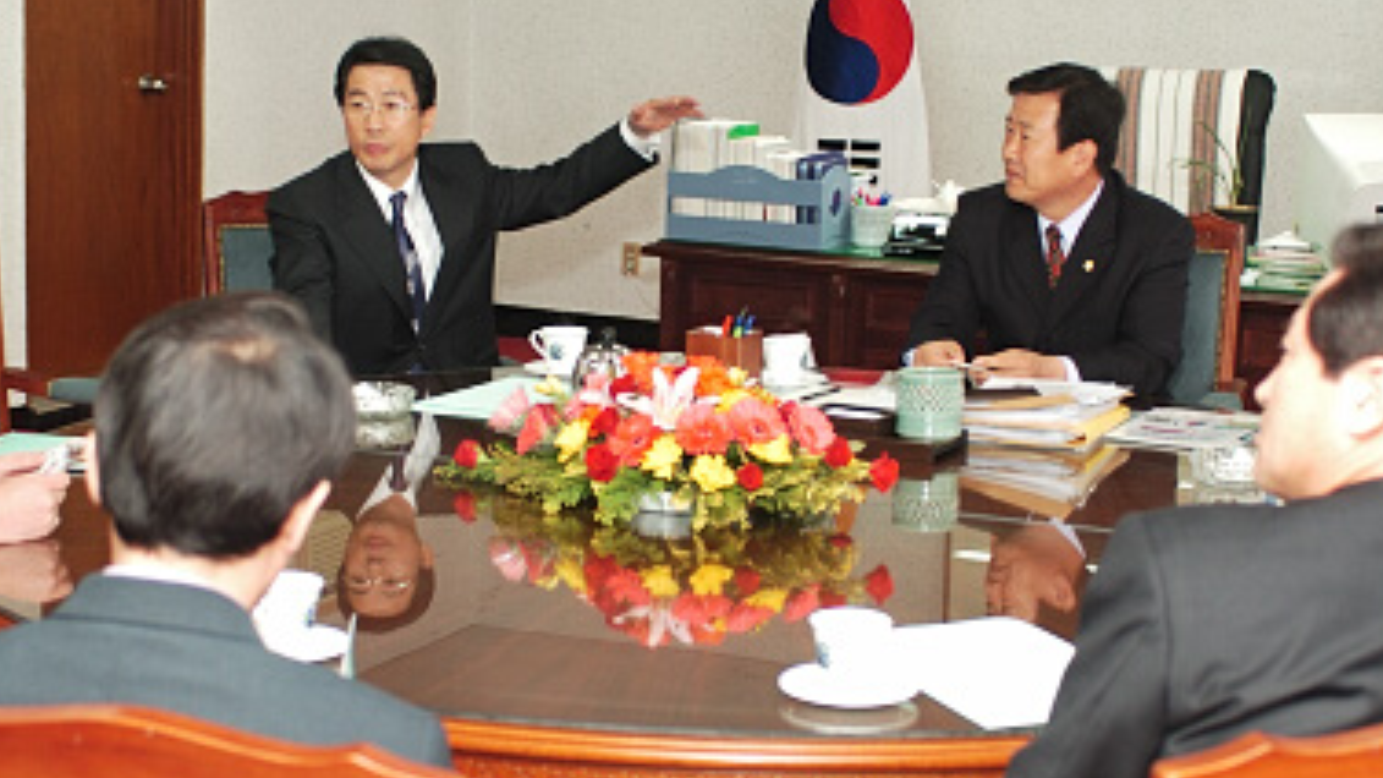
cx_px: 719
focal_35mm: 70
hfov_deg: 30.2
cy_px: 356
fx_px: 2567
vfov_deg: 17.2
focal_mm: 28
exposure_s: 1/60
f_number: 2.8
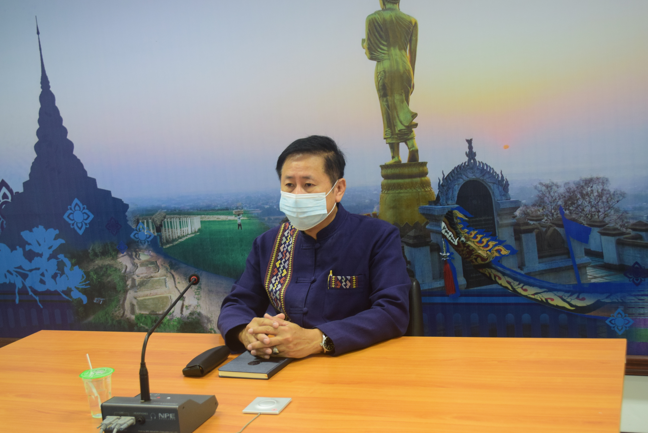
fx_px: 864
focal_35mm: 48
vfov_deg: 28.1
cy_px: 216
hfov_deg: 41.1
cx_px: 324
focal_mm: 32
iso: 800
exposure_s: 1/40
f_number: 4.8
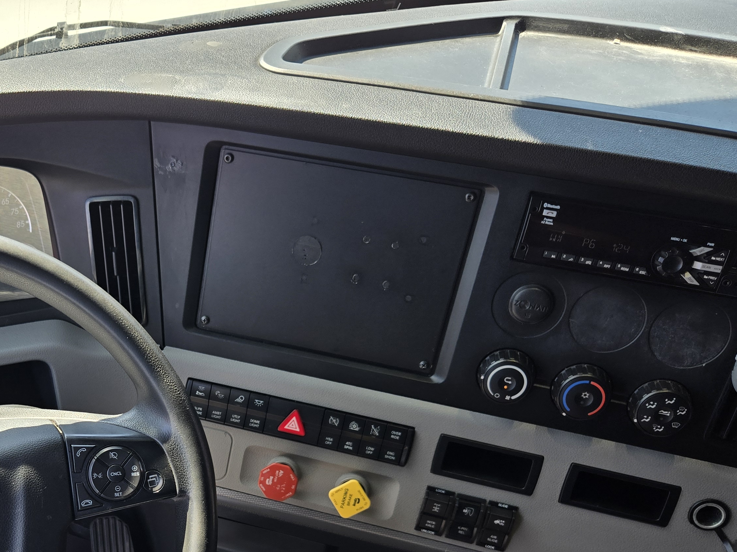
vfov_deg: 33.8
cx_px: 172
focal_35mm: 41
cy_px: 461
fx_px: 873
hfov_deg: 44.1
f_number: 1.8
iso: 25
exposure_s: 1/232
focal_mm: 5.4
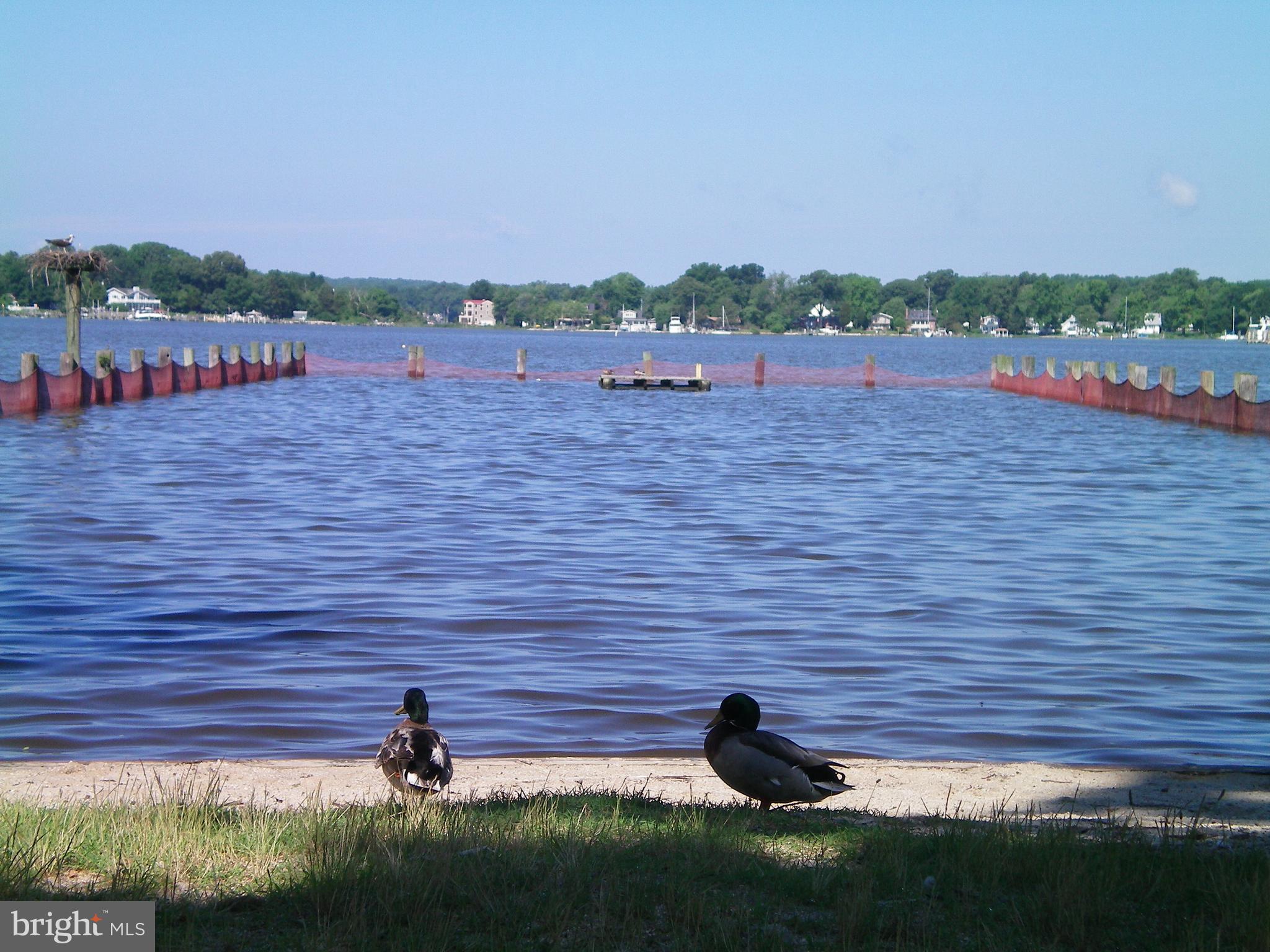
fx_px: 2972
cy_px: 476
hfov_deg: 24.1
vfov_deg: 18.2
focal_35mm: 81
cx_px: 635
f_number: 4.9
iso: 64
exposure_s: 1/400
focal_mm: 13.3
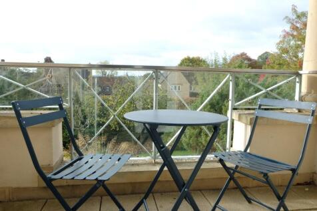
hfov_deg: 67.4
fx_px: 238
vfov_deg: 47.9
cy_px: 106
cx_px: 158
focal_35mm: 27
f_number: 11
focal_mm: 18
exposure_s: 1/80
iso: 400
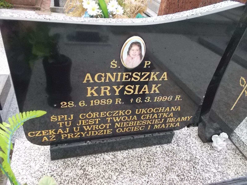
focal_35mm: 26
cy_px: 92
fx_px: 186
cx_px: 124
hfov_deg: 67.3
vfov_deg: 53.1
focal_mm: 4.6
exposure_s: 1/250
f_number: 8
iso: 400
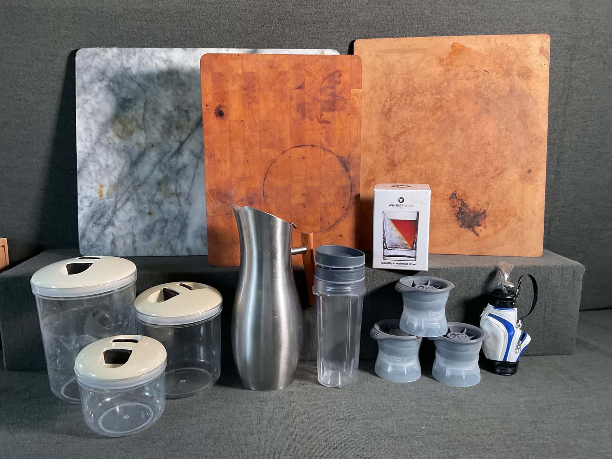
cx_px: 306
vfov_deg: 48.2
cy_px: 230
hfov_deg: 61.7
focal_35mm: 29
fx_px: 513
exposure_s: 1/60
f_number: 1.8
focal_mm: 3
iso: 100
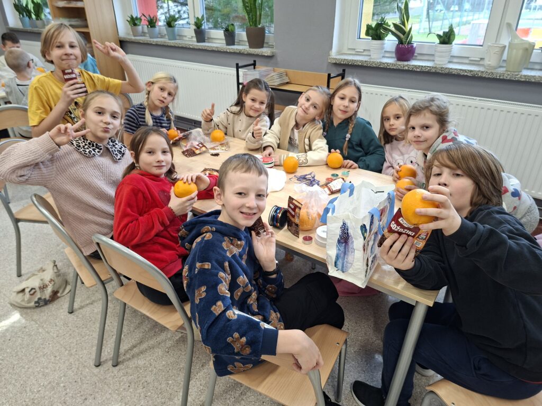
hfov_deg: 73.9
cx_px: 271
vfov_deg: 58.9
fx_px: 360
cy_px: 203
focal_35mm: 23
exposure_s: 1/100
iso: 160
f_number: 1.8
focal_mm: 5.54
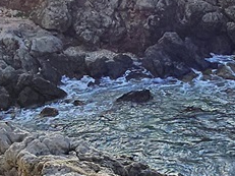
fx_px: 611
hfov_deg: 21.7
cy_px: 125
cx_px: 164
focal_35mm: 90
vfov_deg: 16.3
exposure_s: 1/1789
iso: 32
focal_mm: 1.74
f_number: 2.2
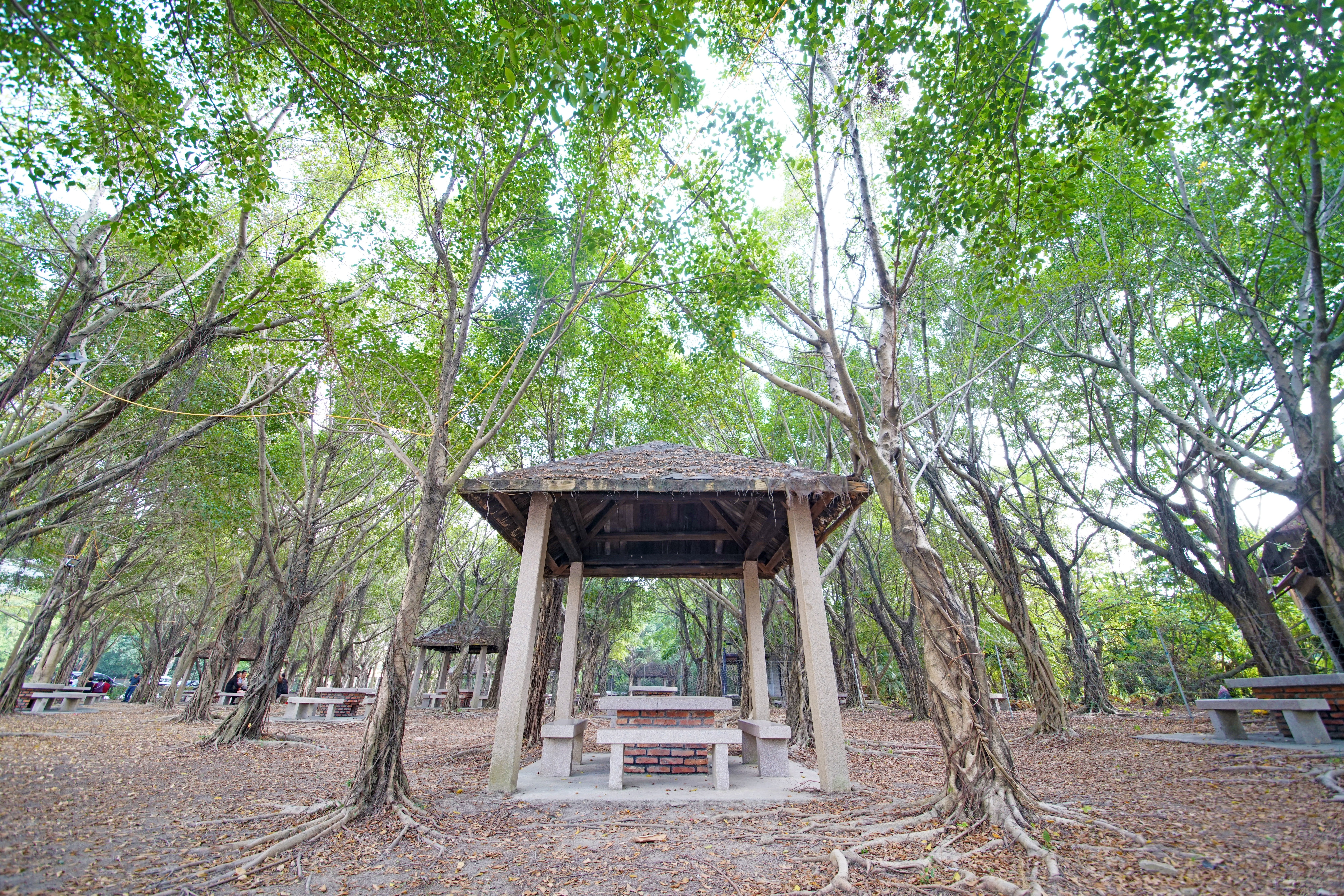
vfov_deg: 90.0
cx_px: 672
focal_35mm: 12
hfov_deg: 112.6
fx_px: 448
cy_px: 448
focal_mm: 12
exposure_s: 1/50
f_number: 4.5
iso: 640
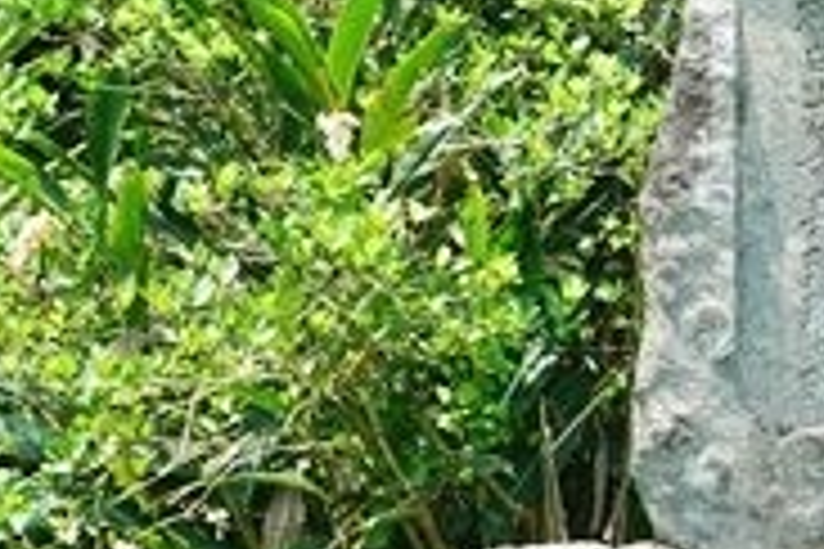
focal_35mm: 149
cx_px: 856
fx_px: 3410
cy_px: 218
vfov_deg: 9.2
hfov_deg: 13.6
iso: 125
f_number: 5
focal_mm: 15.59
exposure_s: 1/200
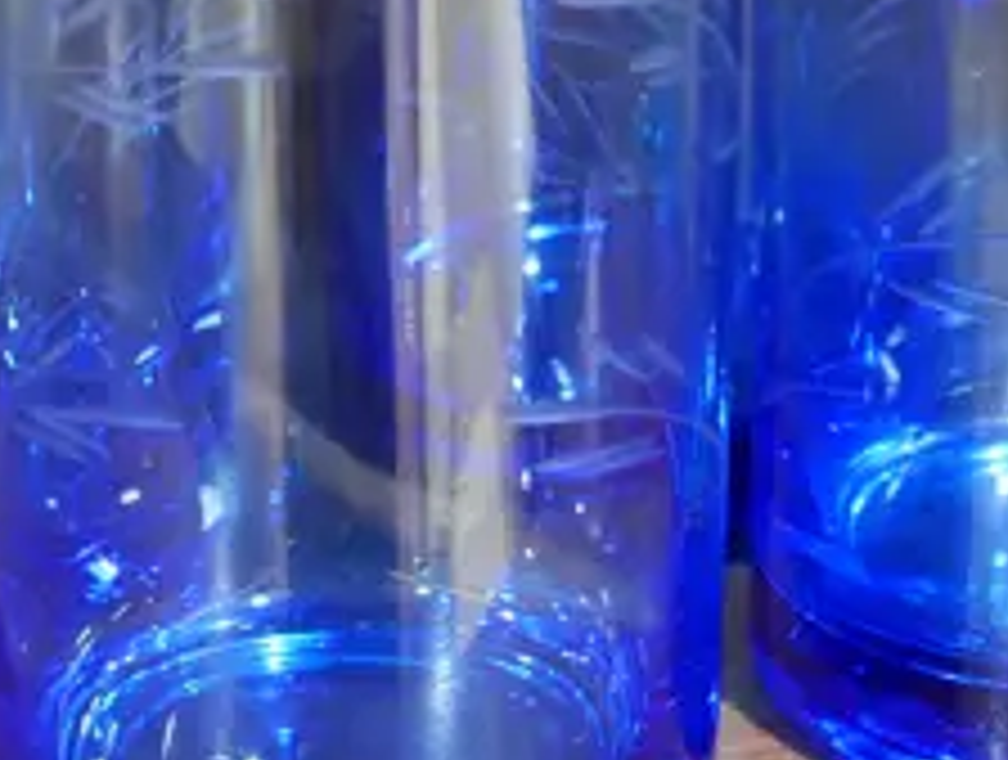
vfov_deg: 9.9
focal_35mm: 146
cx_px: 666
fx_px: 4261
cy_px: -313
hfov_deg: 13.5
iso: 2000
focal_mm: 16
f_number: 3.6
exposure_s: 1/60
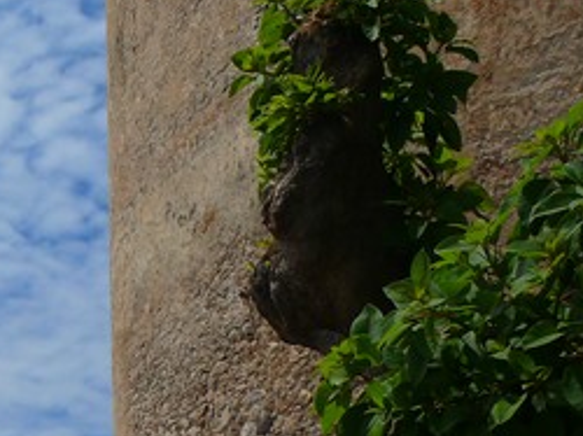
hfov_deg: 17.3
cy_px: 590
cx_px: -236
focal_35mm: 105
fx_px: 1767
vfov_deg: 13.5
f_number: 5.6
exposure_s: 1/400
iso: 100
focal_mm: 7.4
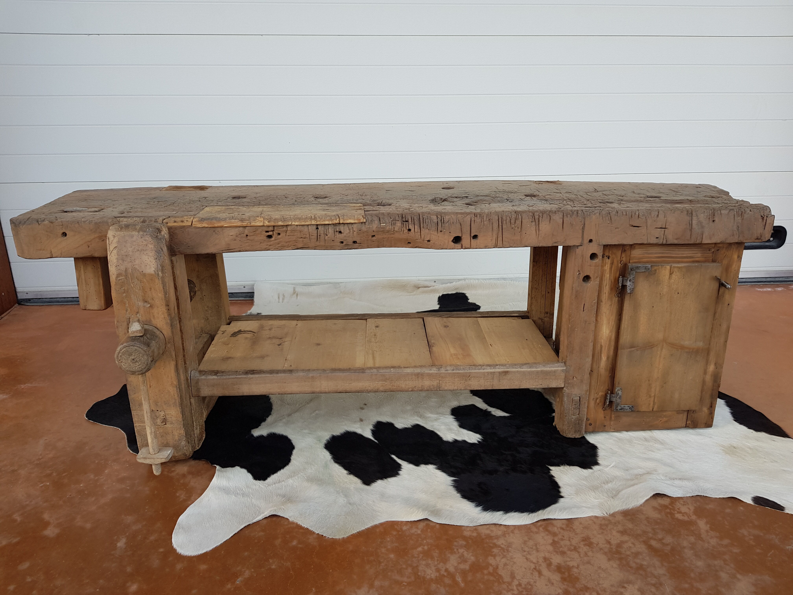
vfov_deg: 53.1
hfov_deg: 67.3
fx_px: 596
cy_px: 298
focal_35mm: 26
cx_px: 396
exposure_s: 1/141
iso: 40
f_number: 1.7
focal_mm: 4.2
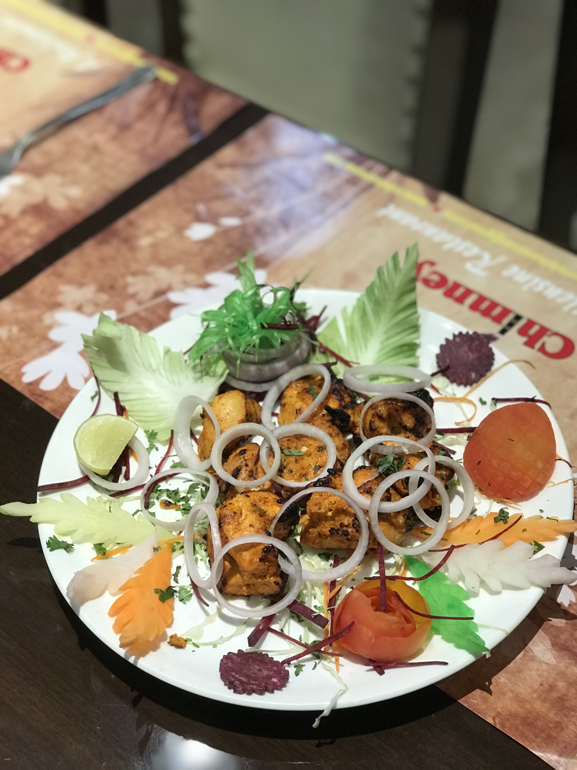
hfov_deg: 25.7
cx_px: 288
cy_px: 385
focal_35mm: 57
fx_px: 1267
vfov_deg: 33.8
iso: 160
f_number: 2.8
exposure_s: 1/50
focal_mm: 6.6
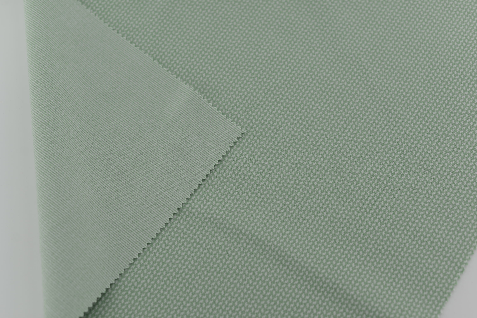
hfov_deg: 39.6
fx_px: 663
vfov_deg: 27.0
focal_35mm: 50
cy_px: 159
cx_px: 238
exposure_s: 1/320
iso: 100
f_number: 3.5
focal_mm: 50
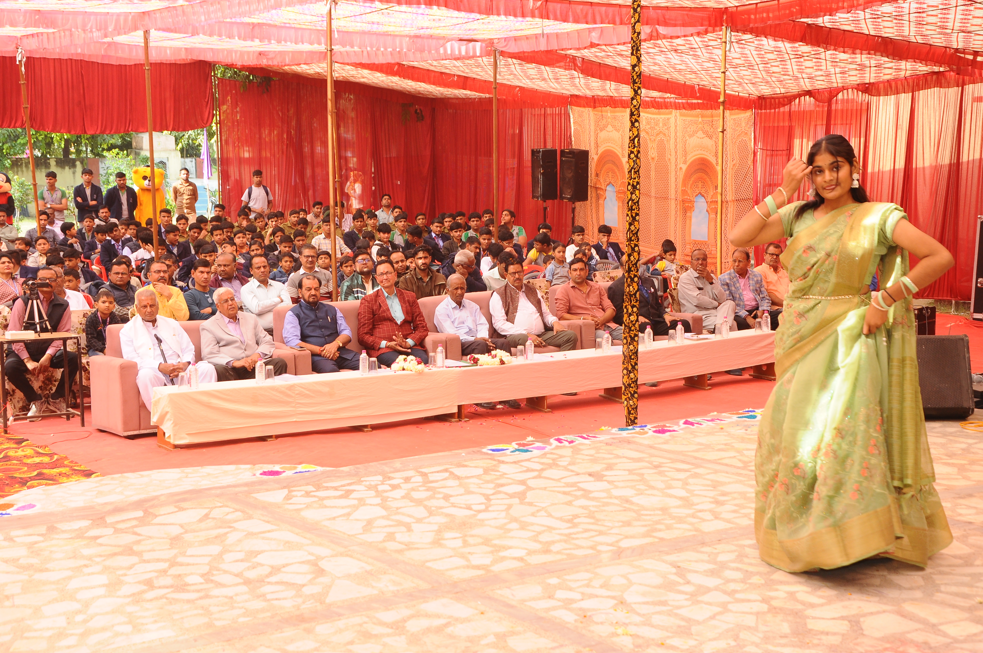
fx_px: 1582
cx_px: 493
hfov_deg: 34.5
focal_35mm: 58
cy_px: 324
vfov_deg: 23.3
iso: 320
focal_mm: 38
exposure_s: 1/125
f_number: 7.1
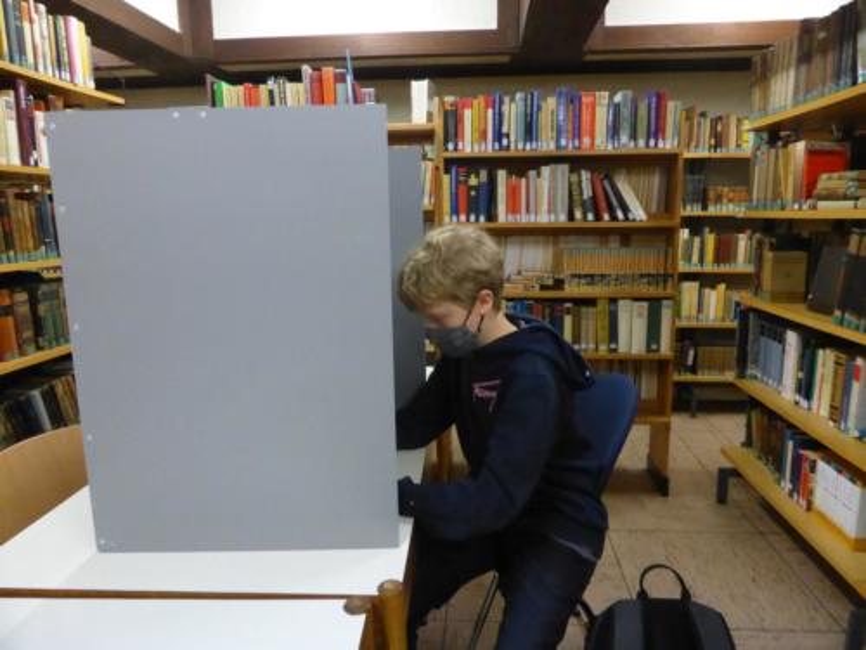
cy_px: 325
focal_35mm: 24
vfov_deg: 56.8
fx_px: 600
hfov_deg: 71.6
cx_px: 433
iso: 800
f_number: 3.3
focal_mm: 4.3
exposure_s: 1/40
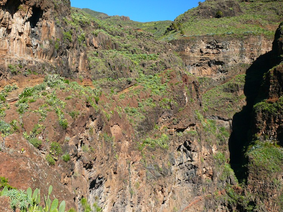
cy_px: 106
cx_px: 142
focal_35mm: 35
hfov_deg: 52.6
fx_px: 286
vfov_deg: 40.7
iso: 100
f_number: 4
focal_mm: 7.4
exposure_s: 1/200
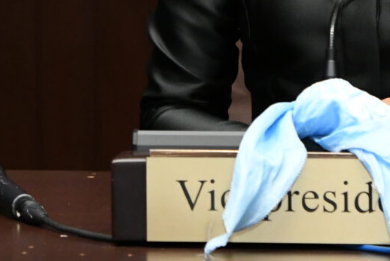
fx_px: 3533
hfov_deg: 6.3
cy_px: -161
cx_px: 53
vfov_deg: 4.2
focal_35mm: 326
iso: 2500
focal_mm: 66
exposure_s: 1/100
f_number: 5
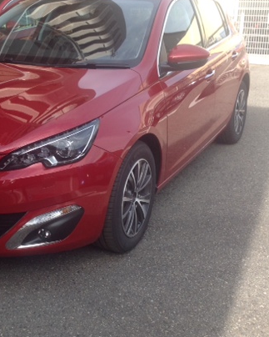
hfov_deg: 27.6
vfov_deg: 34.7
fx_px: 538
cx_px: 58
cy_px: 138
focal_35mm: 54
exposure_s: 1/570
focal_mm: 4.28
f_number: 2.4
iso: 50
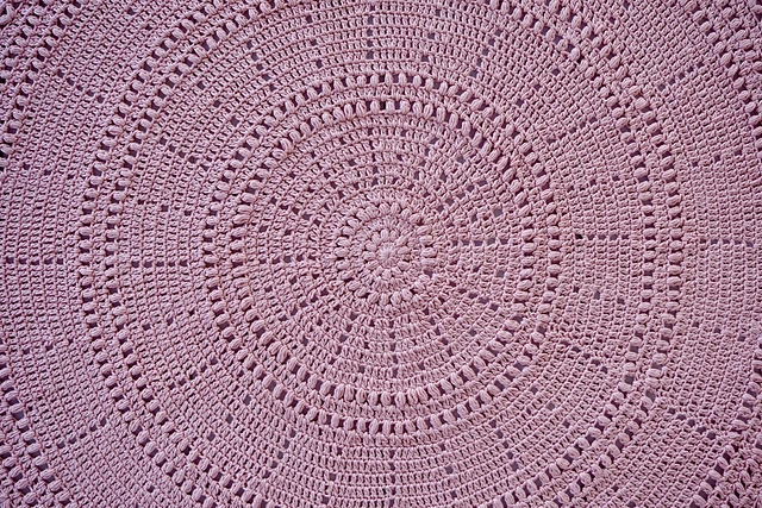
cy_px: 254
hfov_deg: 51.9
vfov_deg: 36.0
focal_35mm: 37
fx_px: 783
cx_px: 381
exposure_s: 1/100
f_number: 4
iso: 500
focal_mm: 24.7
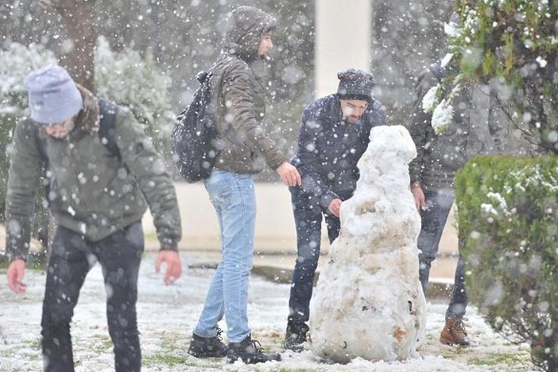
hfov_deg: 8.7
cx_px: 324
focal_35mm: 237
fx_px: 3673
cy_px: 176
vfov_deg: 5.8
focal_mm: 200
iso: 500
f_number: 2.8
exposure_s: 1/640
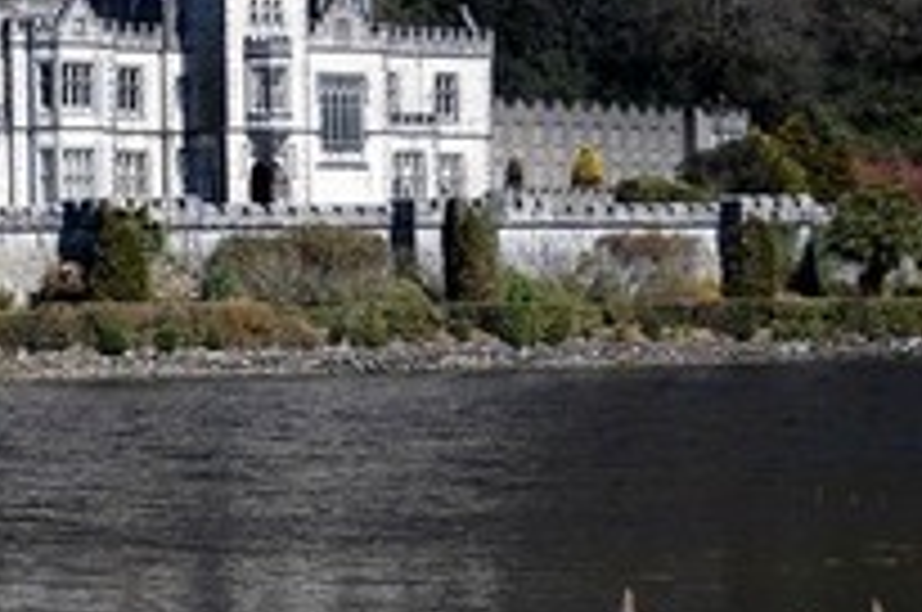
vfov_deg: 8.5
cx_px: 63
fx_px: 4116
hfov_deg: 12.7
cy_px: 184
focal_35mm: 161
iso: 320
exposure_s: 1/500
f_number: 5.6
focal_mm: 55
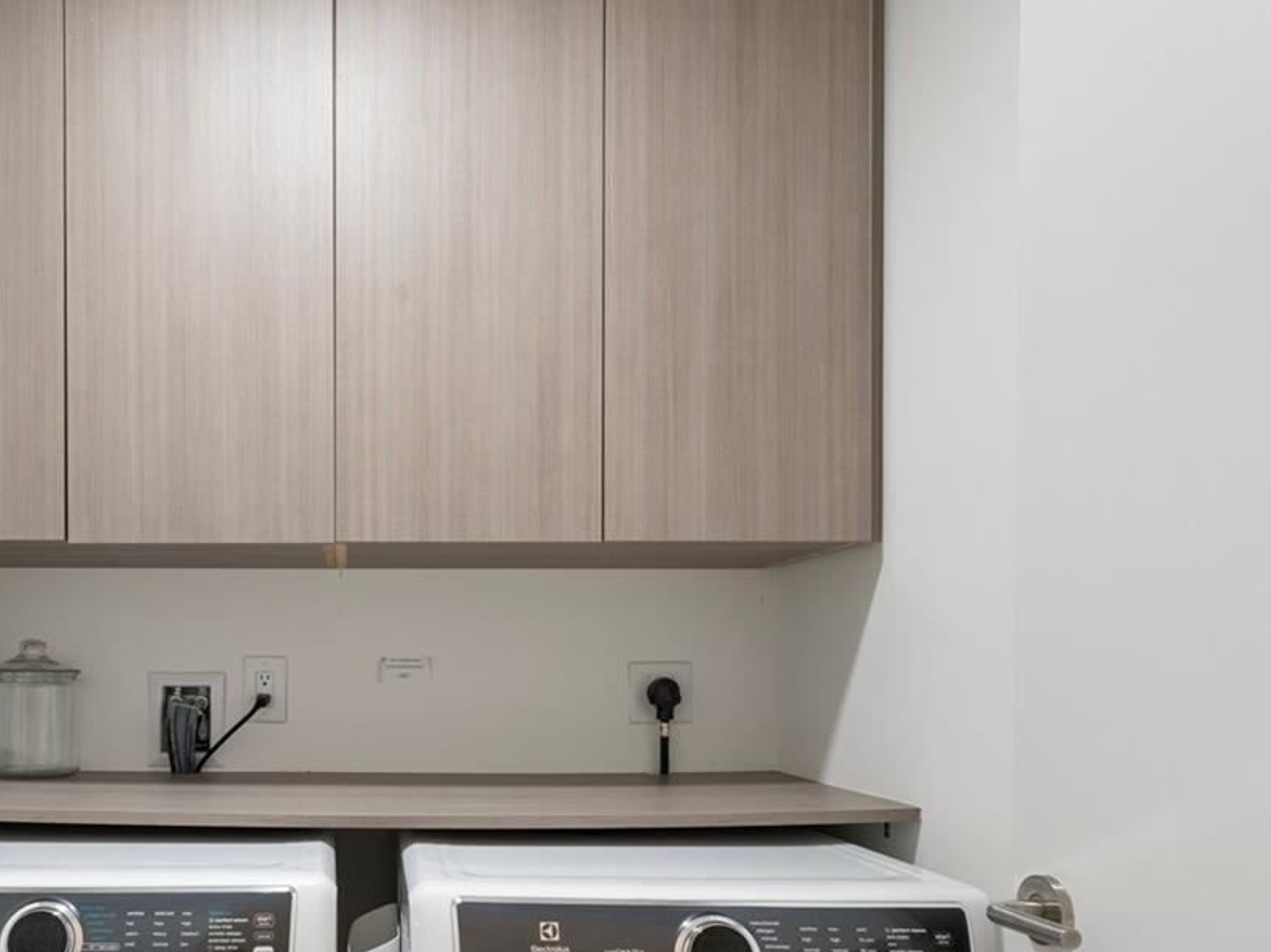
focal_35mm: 27
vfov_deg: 49.5
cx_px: 349
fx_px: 991
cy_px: 704
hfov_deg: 62.3
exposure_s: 1.6
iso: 200
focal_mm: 14
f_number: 8
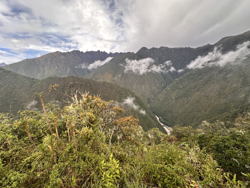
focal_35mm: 14
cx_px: 125
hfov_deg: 102.0
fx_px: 101
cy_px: 94
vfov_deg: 85.7
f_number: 2.2
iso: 40
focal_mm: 2.22
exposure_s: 1/277
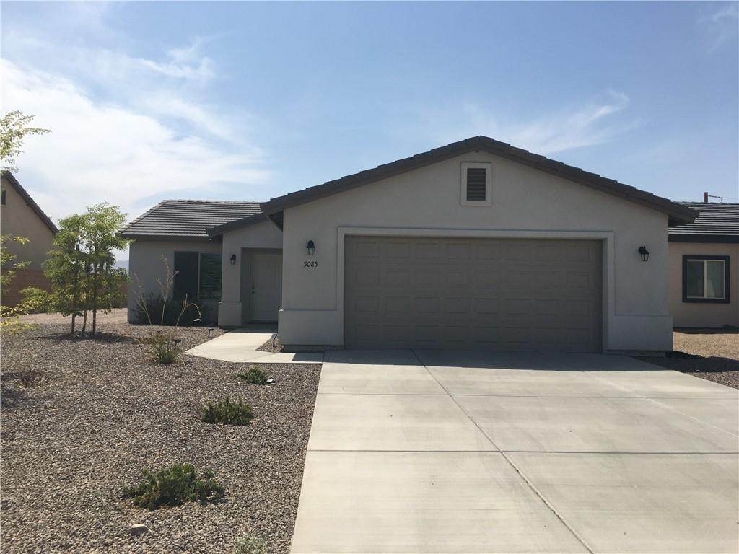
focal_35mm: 29
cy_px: 277
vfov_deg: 48.2
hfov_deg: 61.7
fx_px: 619
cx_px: 370
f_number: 2.2
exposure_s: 1/2849
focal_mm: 4.15
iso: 25
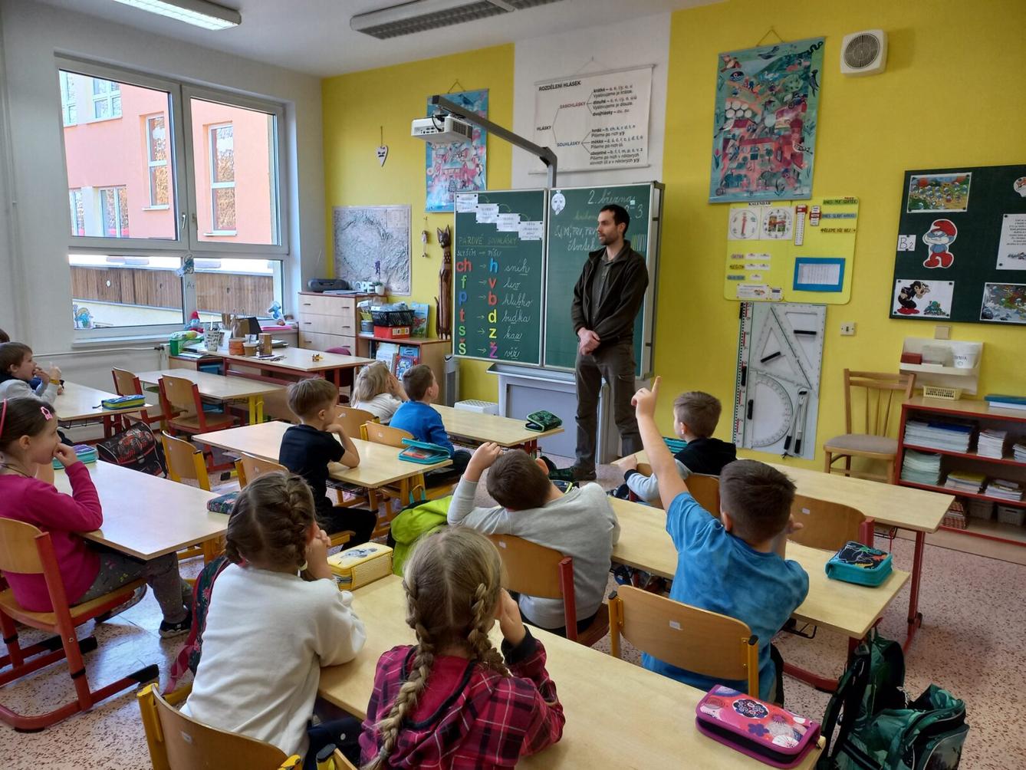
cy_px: 385
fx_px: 741
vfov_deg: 54.9
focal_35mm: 25
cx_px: 513
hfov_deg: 69.4
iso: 125
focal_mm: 4.65
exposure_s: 1/50
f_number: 1.8
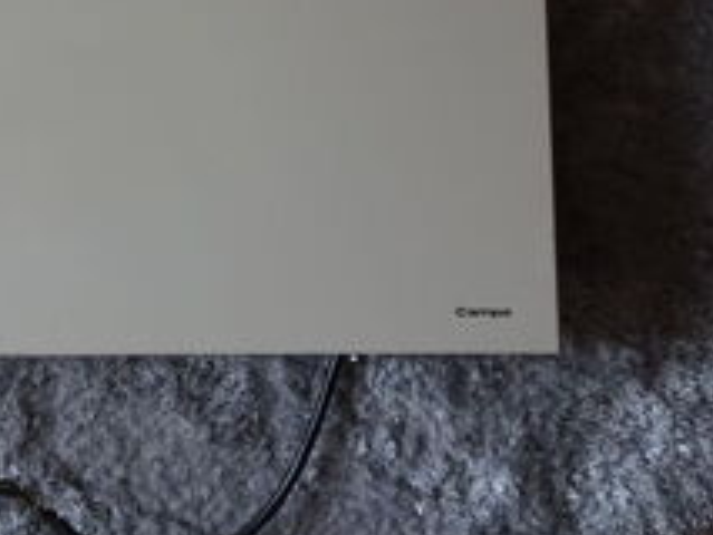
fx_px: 1113
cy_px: -27
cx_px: 74
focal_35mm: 54
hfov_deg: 33.7
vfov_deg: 25.4
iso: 320
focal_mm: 4.1
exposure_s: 1/30
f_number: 3.5
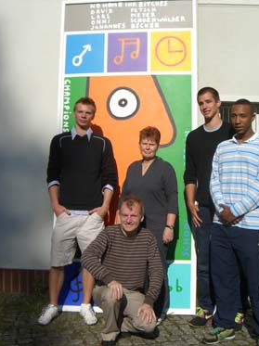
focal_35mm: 51
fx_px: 510
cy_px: 173
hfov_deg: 28.4
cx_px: 155
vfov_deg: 37.5
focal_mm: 6.2
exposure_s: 1/1250
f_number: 4.3
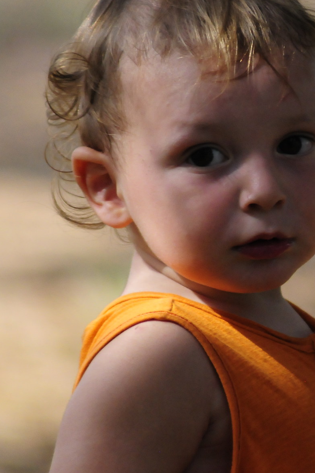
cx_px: 284
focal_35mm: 922
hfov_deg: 1.5
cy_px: 202
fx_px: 12100
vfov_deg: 2.2
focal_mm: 300
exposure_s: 1/1000
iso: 1250
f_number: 5.6
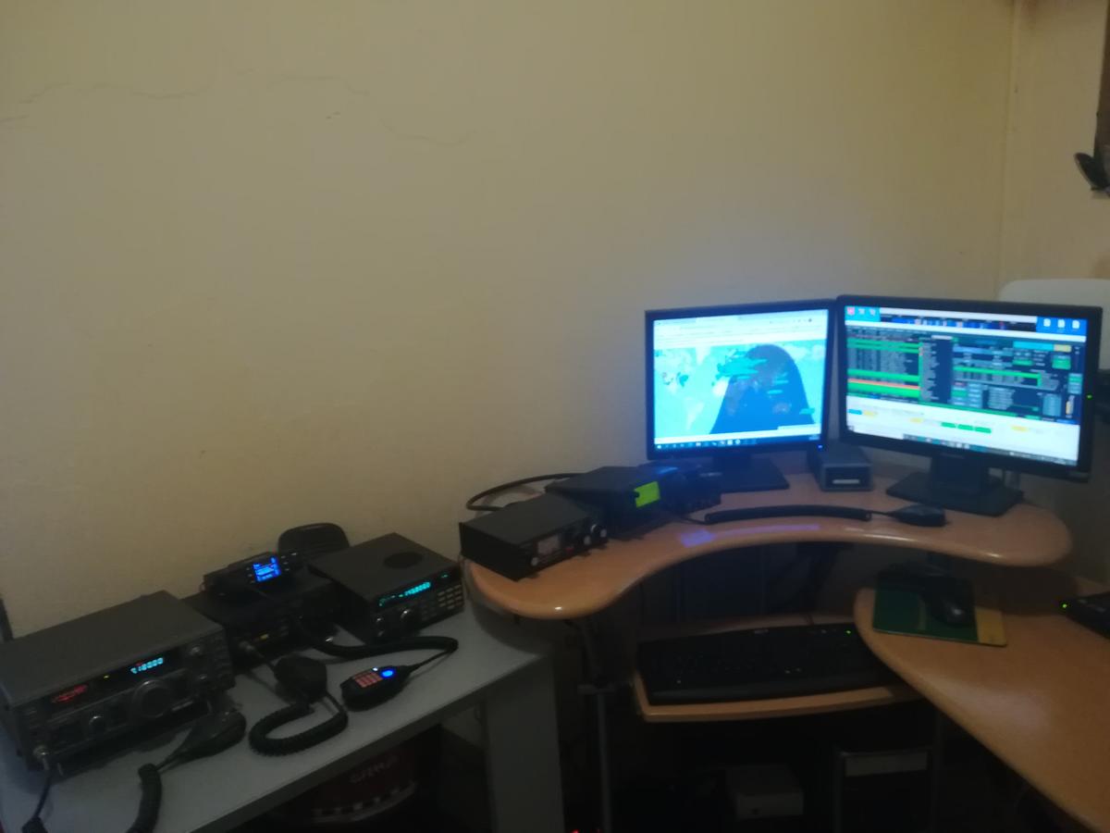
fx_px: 834
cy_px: 416
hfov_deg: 67.3
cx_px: 555
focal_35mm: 26
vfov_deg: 53.1
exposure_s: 1/25
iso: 400
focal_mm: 3.83
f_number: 2.2
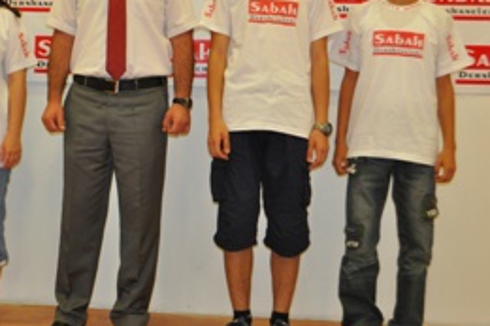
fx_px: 843
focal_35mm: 62
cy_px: 111
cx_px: 132
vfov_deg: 21.8
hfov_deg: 31.9
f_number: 4
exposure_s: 1/60
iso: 800
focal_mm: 24
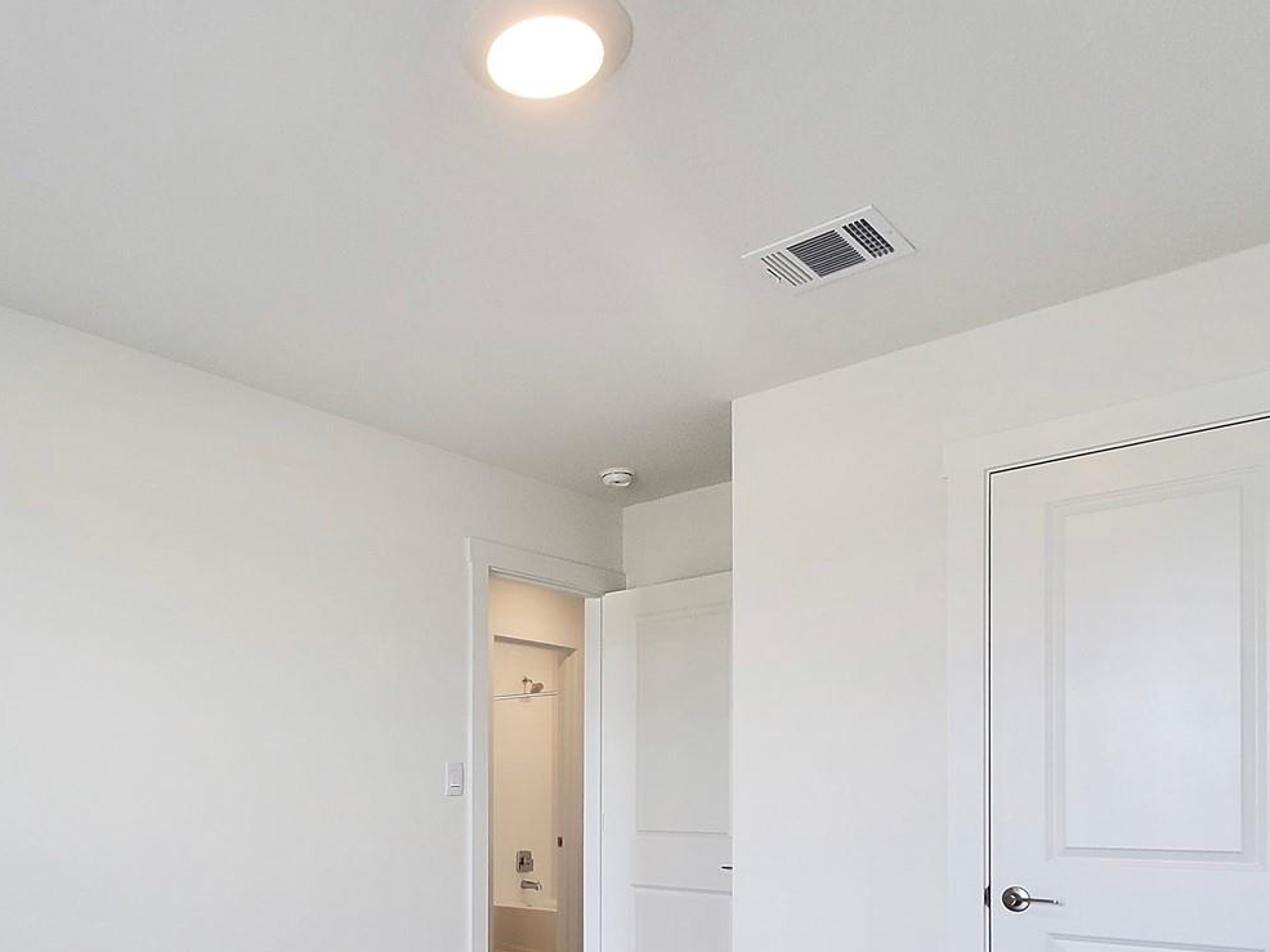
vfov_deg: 47.1
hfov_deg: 64.2
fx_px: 990
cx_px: 461
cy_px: 824
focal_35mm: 27
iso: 80
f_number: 2.2
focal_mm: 1.8
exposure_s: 1/60
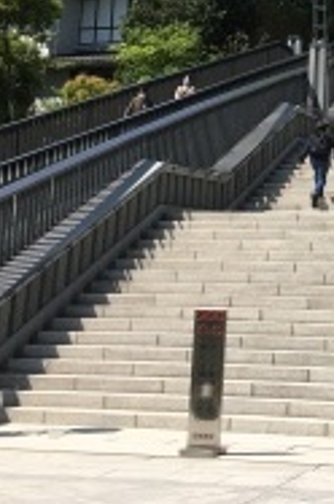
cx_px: 404
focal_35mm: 97
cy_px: 62
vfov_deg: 20.7
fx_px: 1355
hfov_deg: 13.6
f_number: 2.2
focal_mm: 4.15
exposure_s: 1/1789
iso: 25
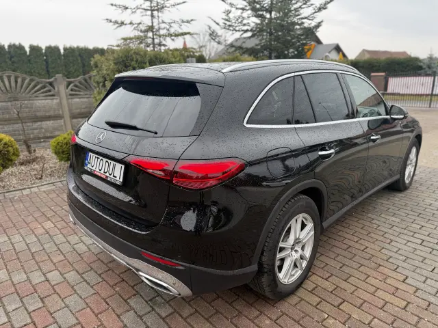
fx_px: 304
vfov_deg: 56.8
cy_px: 164
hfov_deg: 71.6
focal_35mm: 24
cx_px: 219
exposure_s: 1/433
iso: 100
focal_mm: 6.76
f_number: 1.78
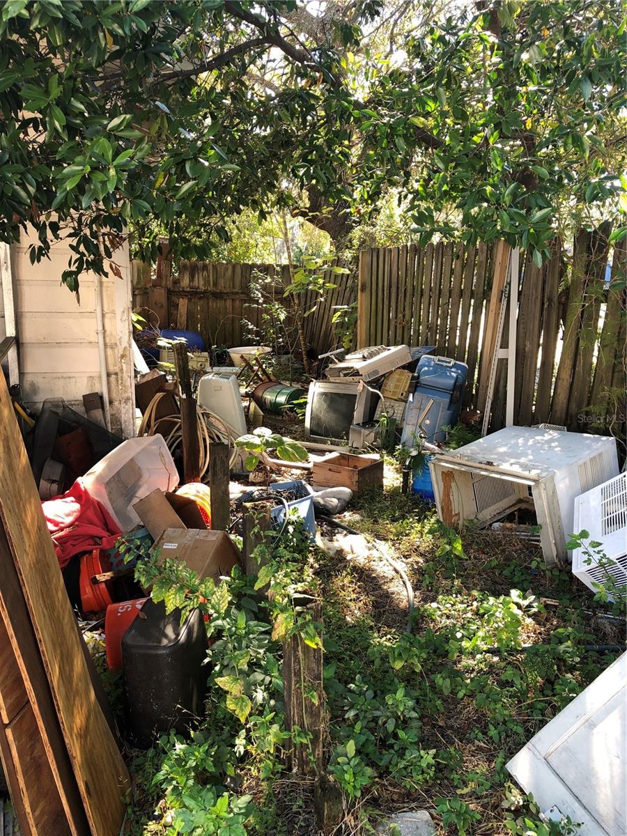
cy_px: 418
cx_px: 314
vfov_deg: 63.4
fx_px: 676
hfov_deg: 49.7
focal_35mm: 28
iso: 50
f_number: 1.8
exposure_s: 1/120
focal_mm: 3.99
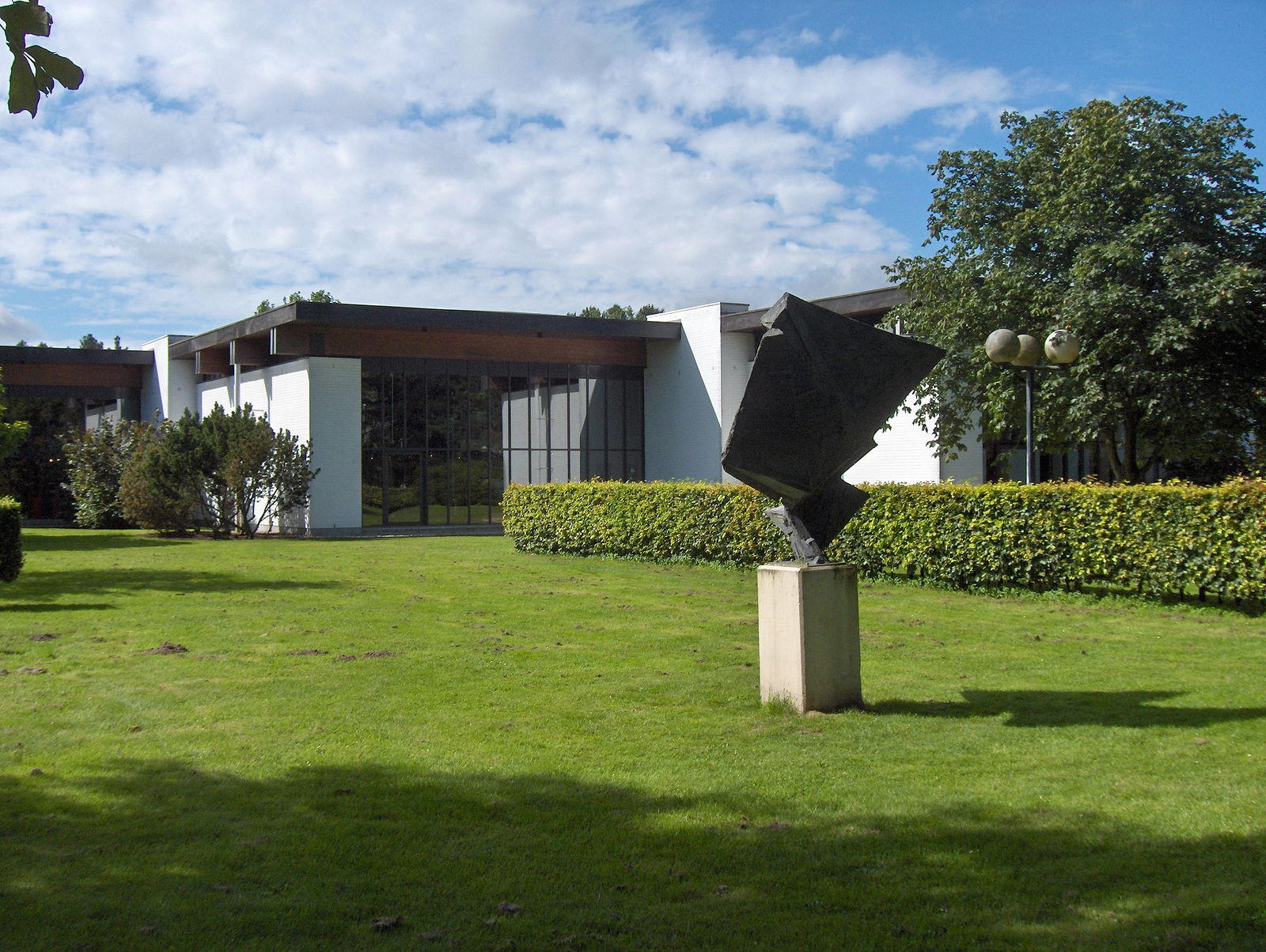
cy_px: 476
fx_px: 1428
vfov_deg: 36.9
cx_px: 633
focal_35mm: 39
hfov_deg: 47.8
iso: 100
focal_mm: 8
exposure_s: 1/962
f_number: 4.8
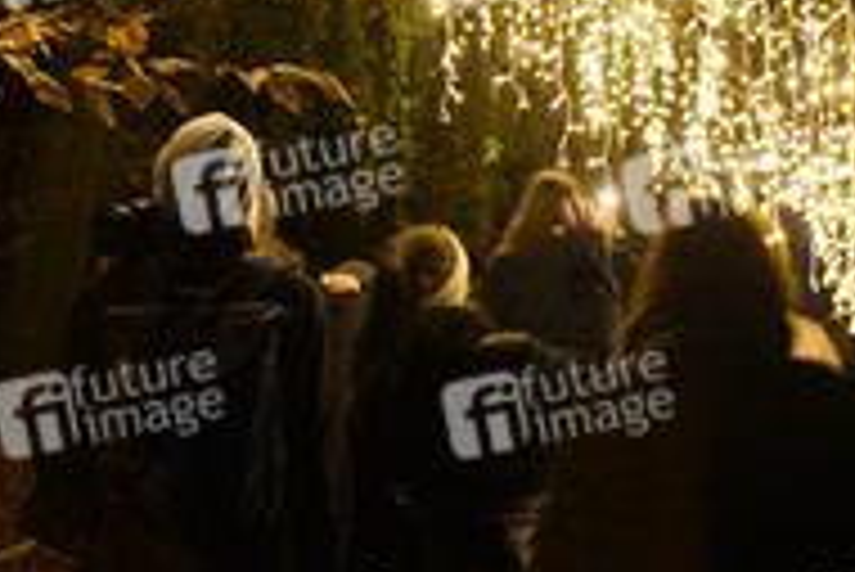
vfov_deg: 12.5
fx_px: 2591
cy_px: 68
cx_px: 619
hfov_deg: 18.6
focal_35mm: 109
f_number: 3.5
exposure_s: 1/15
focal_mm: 46
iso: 1600
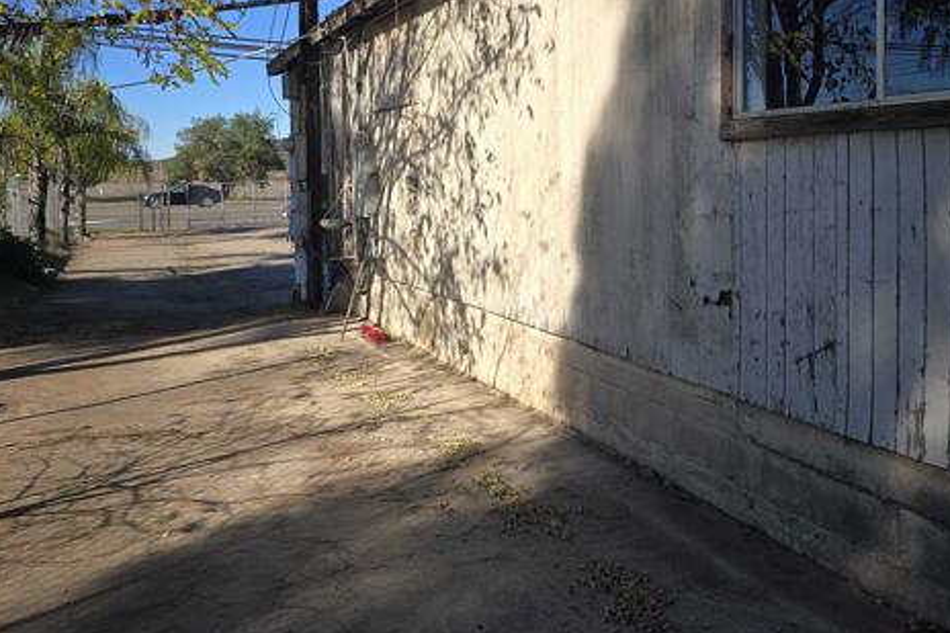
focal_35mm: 33
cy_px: 195
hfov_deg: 57.2
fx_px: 870
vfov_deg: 39.3
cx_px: 518
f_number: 1.7
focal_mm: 6.3
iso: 12
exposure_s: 1/565
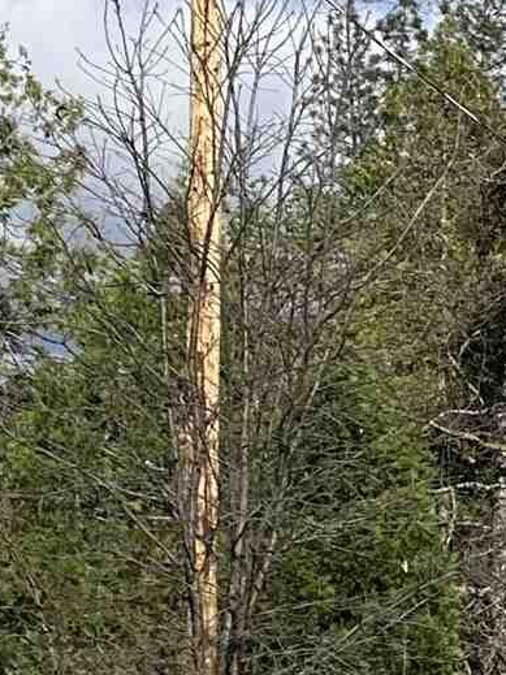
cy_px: 905
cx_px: 1437
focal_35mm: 142
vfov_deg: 13.4
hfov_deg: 8.8
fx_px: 2769
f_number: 1.78
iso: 80
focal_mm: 6.86
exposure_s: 1/4762
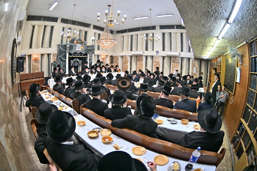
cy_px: 86
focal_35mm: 15
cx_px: 128
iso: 400
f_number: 2.8
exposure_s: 1/250
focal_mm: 10.5
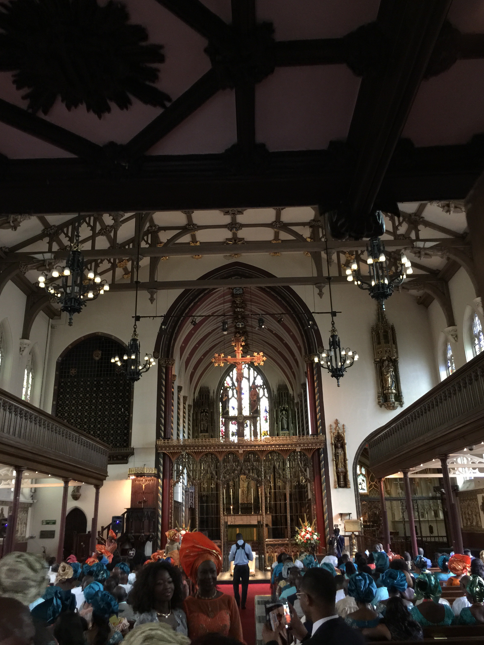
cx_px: 237
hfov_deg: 46.8
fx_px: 559
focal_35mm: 30
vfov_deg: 60.0
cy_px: 316
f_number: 2.2
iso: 64
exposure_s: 1/4
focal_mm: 4.15
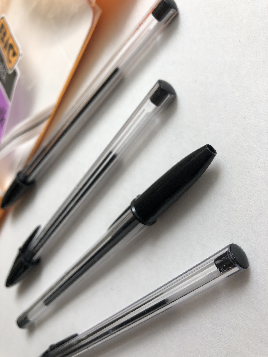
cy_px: 178
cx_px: 134
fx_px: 289
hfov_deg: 49.7
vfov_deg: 63.4
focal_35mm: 28
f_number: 1.8
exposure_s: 1/120
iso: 32
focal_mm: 3.99
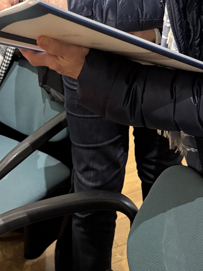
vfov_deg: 27.1
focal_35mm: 67
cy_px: -8
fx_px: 524
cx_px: 157
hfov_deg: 21.7
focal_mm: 5.96
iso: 320
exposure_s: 1/50
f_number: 1.6
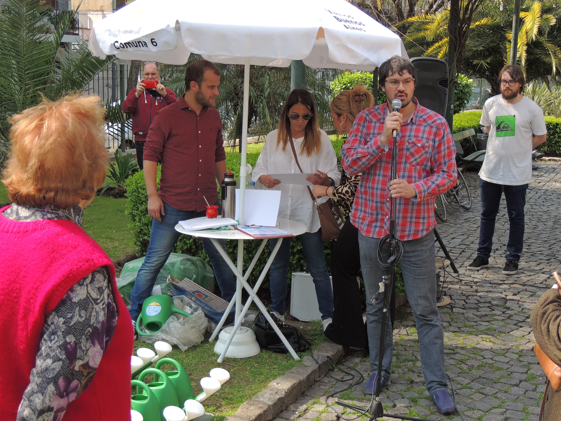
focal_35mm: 50
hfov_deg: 38.2
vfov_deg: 29.1
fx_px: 810
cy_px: 210
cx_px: 280
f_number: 3.6
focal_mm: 8.9
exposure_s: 1/320
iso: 100
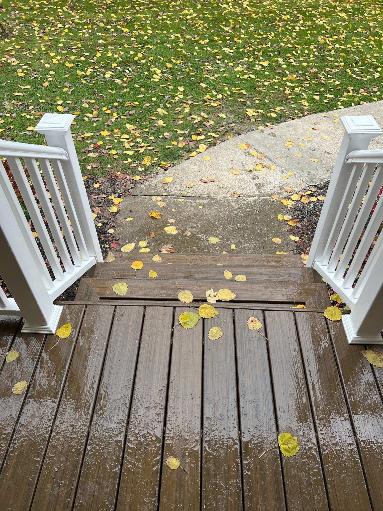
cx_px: 192
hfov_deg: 53.1
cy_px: 256
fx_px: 384
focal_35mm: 26
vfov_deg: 67.3
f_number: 1.5
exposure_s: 1/581
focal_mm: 5.7
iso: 50
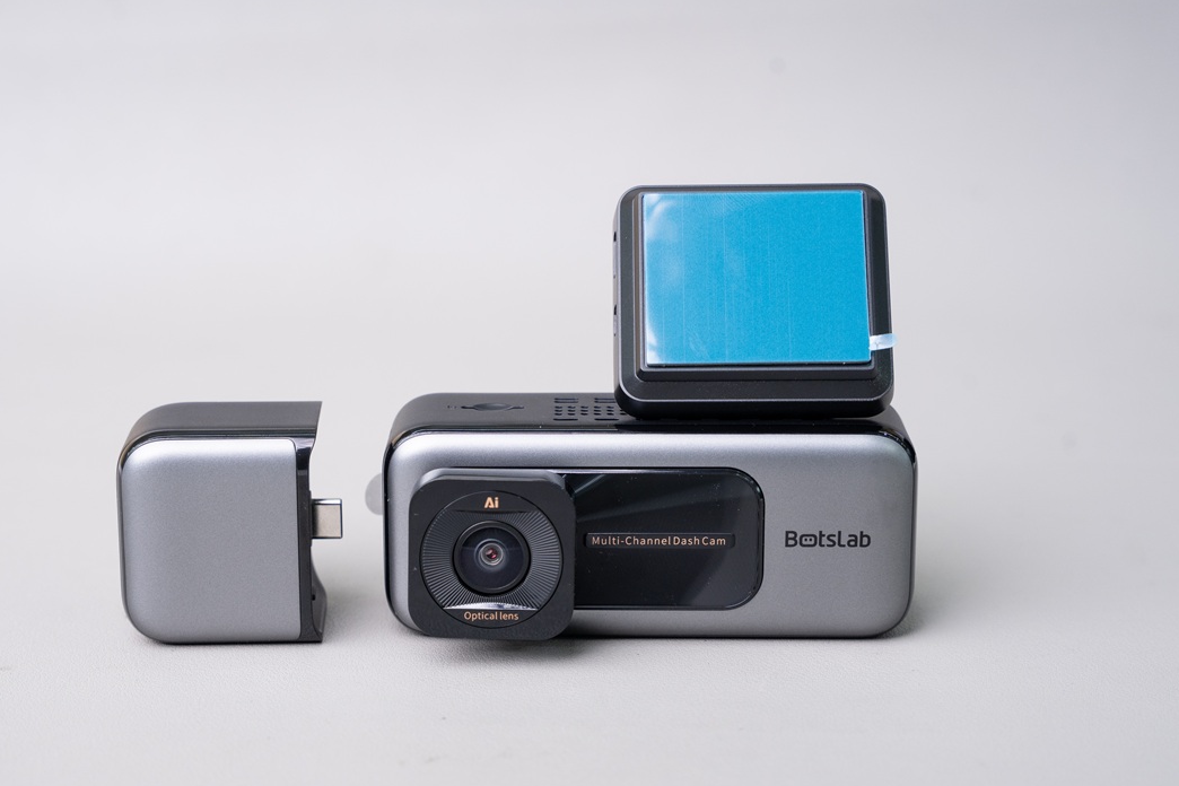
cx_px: 514
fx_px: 2544
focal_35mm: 78
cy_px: 447
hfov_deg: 26.1
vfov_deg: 17.6
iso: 1000
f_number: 7.1
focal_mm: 67.6
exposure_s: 1/100
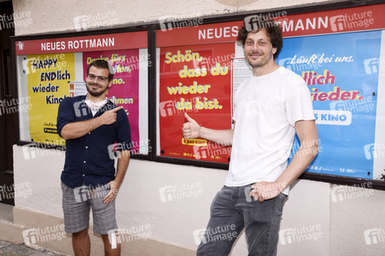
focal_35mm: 38
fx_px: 406
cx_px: 192
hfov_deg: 50.7
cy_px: 128
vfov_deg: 35.0
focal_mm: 38
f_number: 8
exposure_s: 1/160
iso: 400
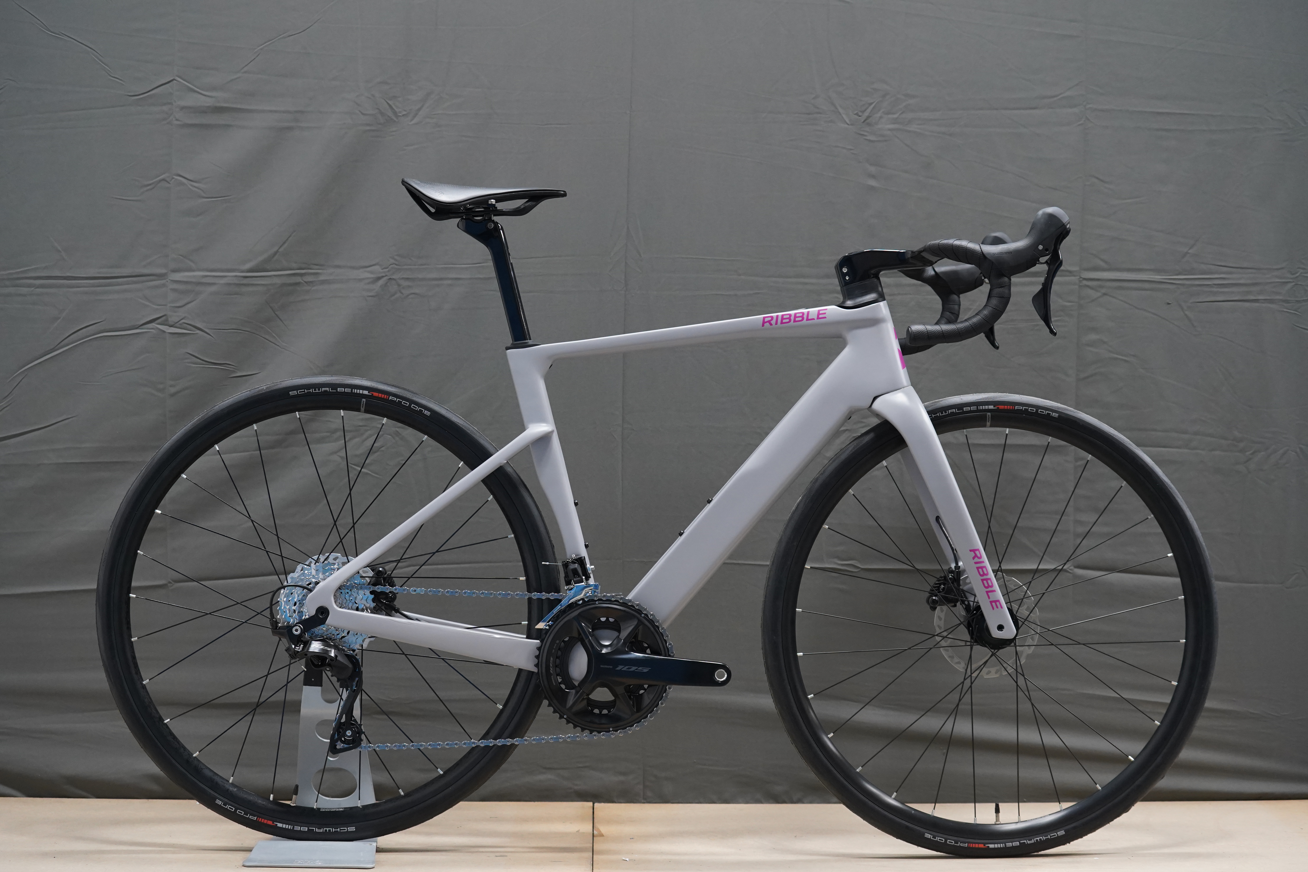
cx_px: 654
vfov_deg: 19.5
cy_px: 436
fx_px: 2543
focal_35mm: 70
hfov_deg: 28.8
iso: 2500
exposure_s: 1/160
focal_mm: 70
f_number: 5
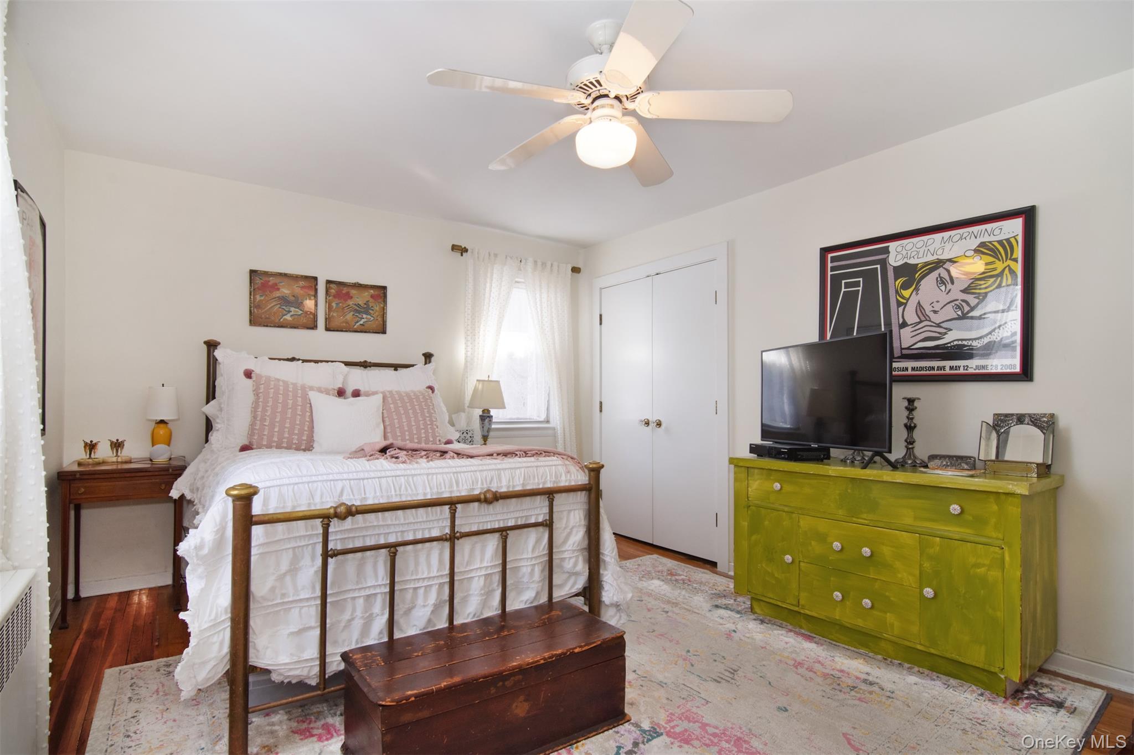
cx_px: 567
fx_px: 520
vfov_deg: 72.0
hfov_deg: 95.0
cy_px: 378
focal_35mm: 16
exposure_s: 1/30
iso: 640
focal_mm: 11
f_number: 11
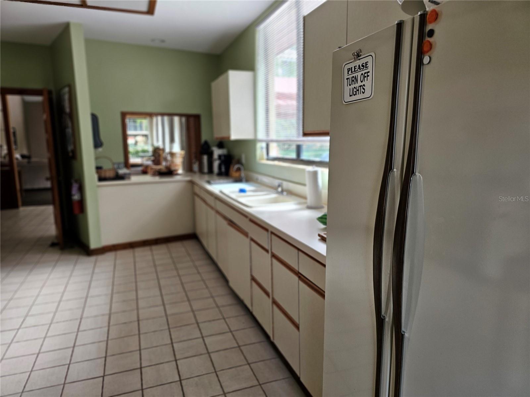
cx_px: 265
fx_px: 352
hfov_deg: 73.9
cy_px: 198
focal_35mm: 23
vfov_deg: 58.9
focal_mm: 6.3
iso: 200
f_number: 1.7
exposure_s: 1/120
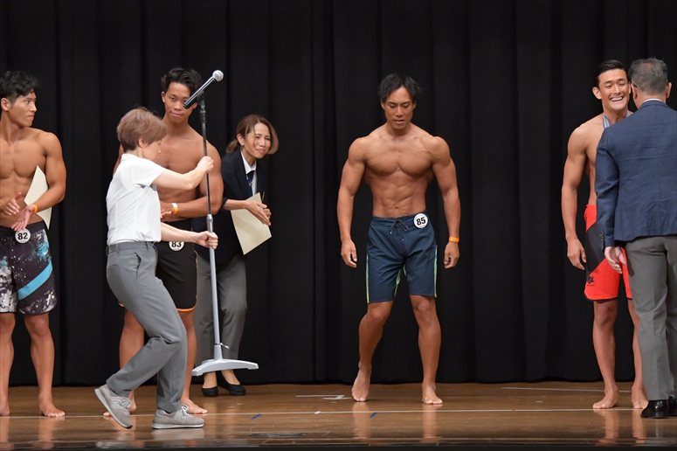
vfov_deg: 6.8
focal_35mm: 202
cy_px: 226
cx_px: 338
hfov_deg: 10.2
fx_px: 3797
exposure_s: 1/400
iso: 6400
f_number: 5.6
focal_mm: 135
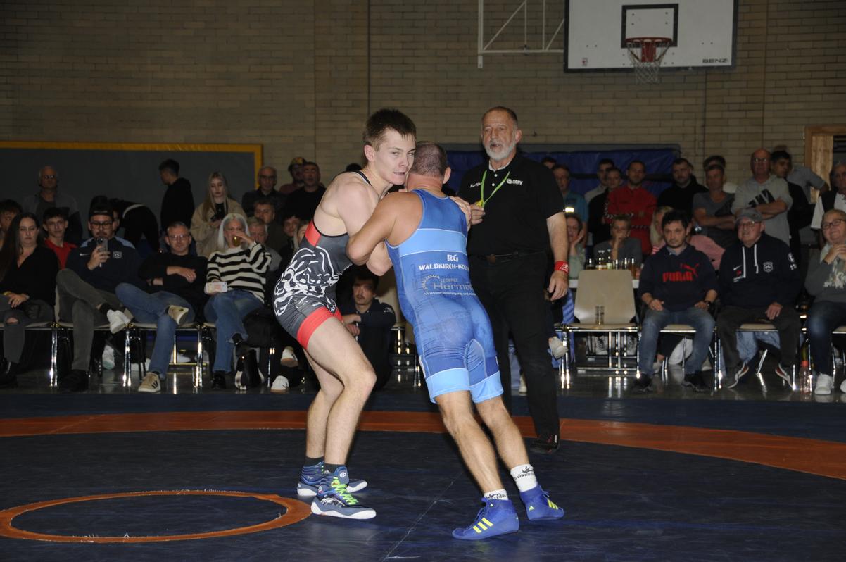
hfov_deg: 26.0
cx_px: 423
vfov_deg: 17.4
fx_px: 1831
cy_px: 281
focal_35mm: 78
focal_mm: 52
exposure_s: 1/100
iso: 400
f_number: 4.8
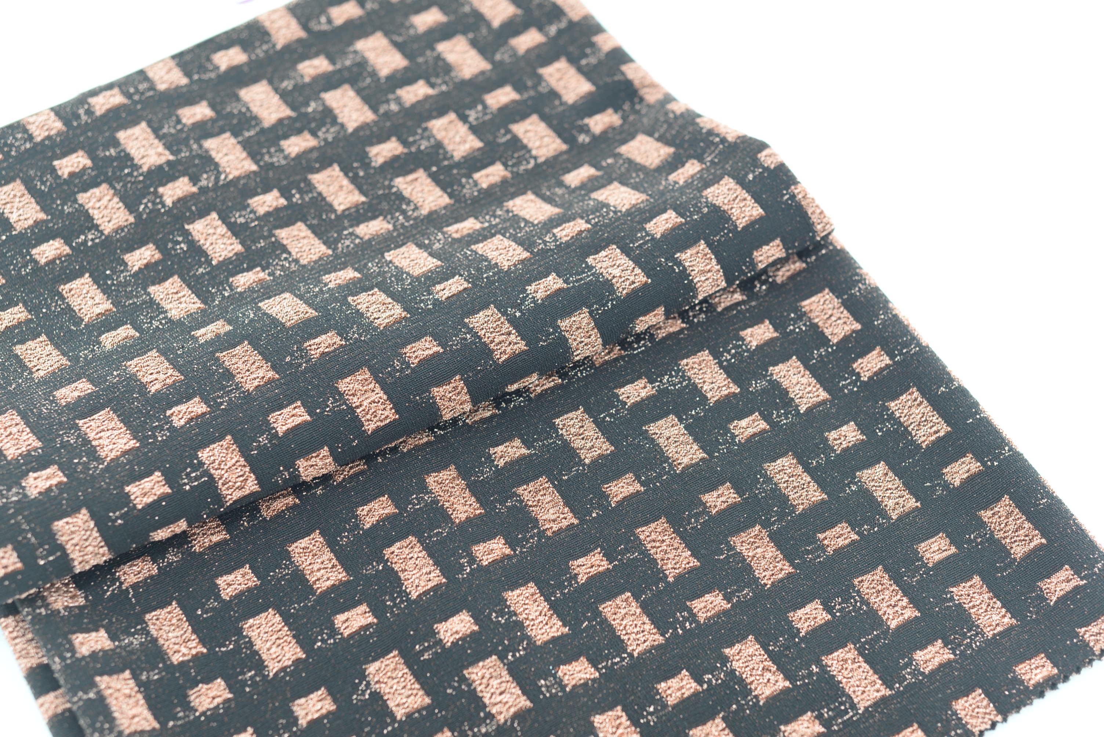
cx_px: 552
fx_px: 1534
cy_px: 368
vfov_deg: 27.0
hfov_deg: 39.6
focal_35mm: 50
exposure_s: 1/25
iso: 100
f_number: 4
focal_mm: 50
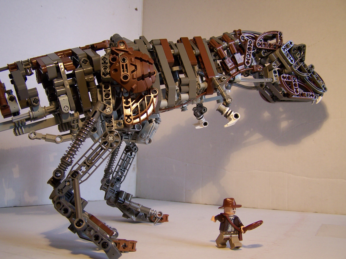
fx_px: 380
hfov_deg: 49.0
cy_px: 130
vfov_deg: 37.7
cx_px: 173
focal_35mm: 38
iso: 80
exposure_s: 1/30
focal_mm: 6.3
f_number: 2.8
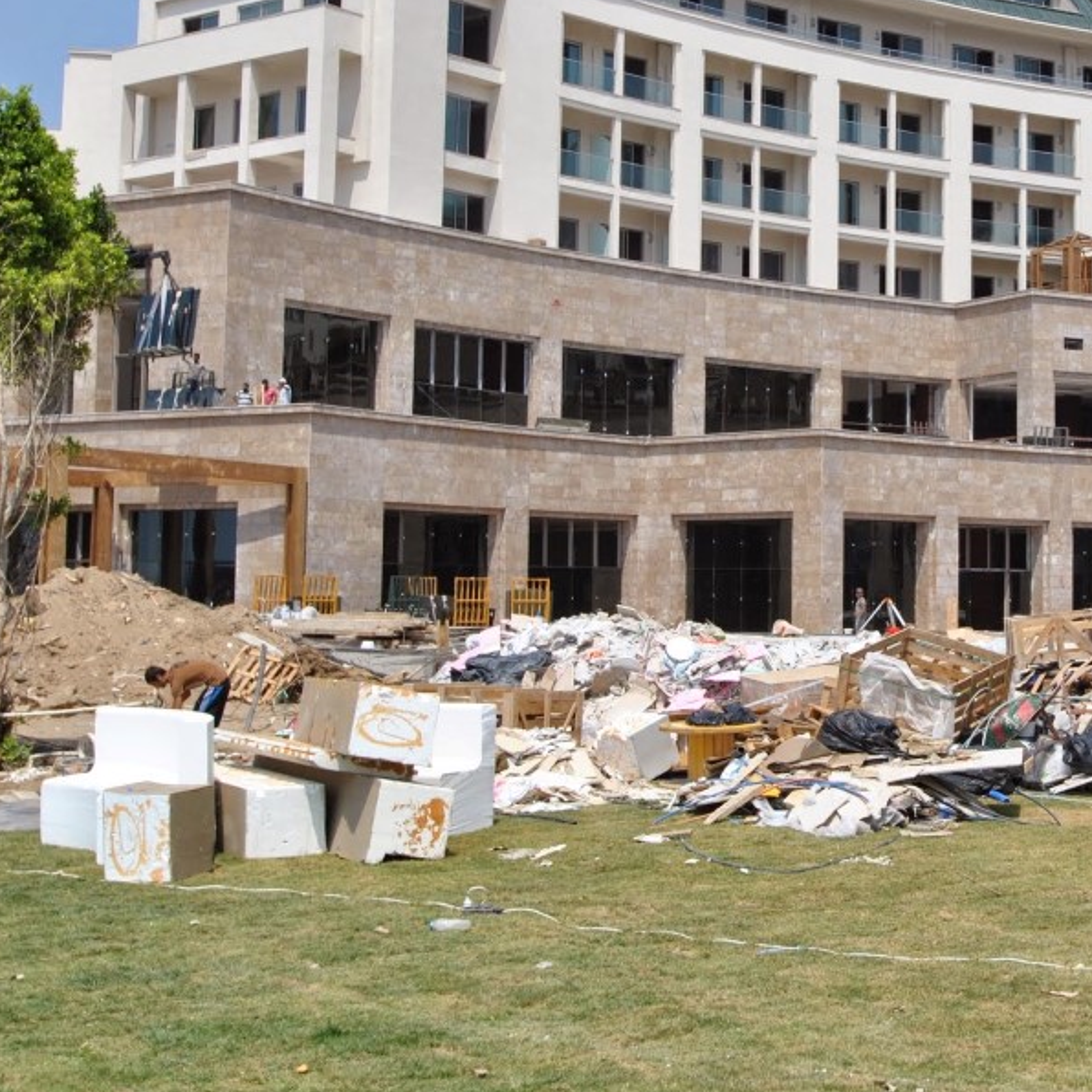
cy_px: 434
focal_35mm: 59
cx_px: 957
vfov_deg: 29.0
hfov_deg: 28.1
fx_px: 2106
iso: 100
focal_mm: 24
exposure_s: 1/250
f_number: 8
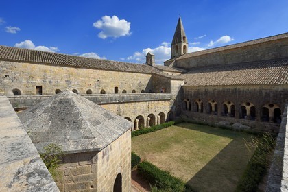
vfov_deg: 70.4
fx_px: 136
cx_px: 144
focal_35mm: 17
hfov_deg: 93.3
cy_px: 96
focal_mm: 17
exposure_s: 1/250
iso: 200
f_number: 13
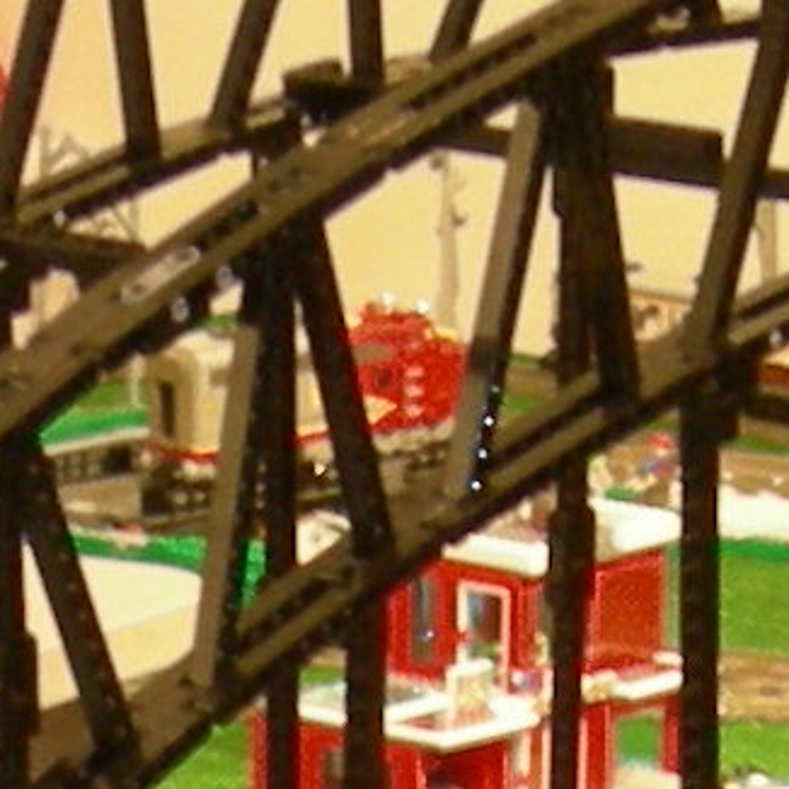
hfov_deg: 6.9
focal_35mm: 253
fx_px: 6524
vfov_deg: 6.6
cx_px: 312
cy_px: 1730
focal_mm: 7.5
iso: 200
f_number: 2.7
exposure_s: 1/6.4
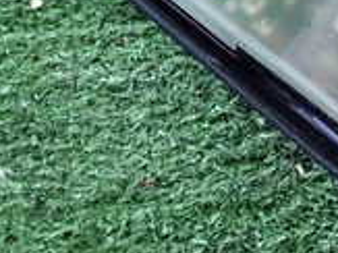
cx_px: 253
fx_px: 1151
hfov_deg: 16.6
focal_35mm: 118
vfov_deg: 12.1
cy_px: -93
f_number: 2.4
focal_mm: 5.79
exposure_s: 1/30
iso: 500
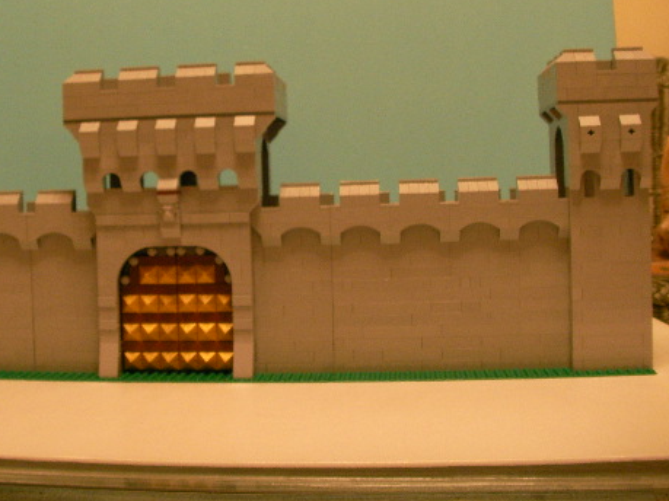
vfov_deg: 27.4
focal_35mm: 53
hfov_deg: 35.8
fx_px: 1024
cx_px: 213
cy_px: 178
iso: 200
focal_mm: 6.3
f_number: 3.5
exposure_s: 1/7.7
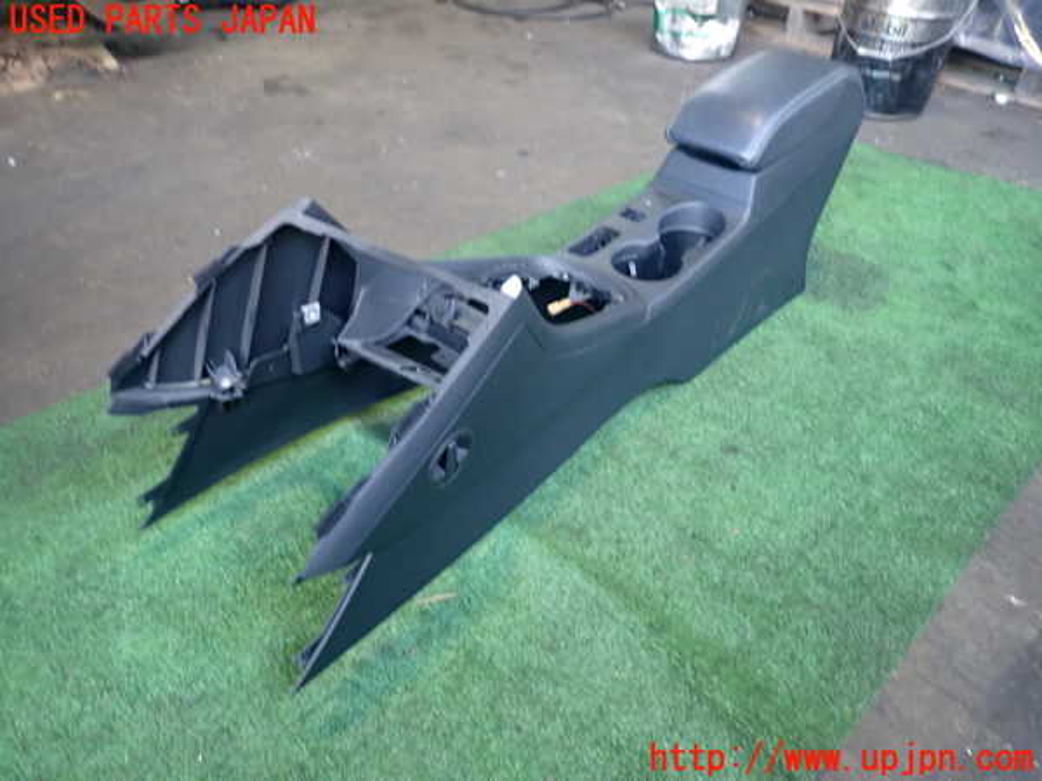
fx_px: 753
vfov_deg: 54.9
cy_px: 390
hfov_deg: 69.4
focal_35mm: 25
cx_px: 521
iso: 250
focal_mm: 4.5
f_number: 2
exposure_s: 1/30
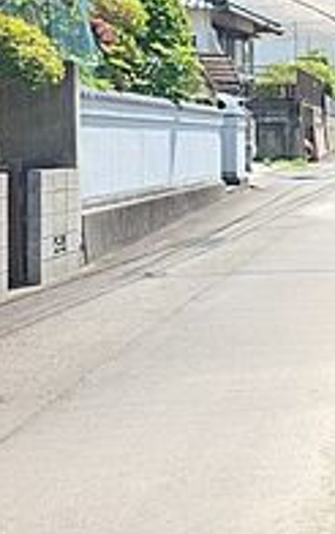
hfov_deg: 11.9
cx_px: 863
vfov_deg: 24.8
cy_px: 193
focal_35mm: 83
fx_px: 1209
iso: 25
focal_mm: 5.23
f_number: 1.8
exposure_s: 1/181
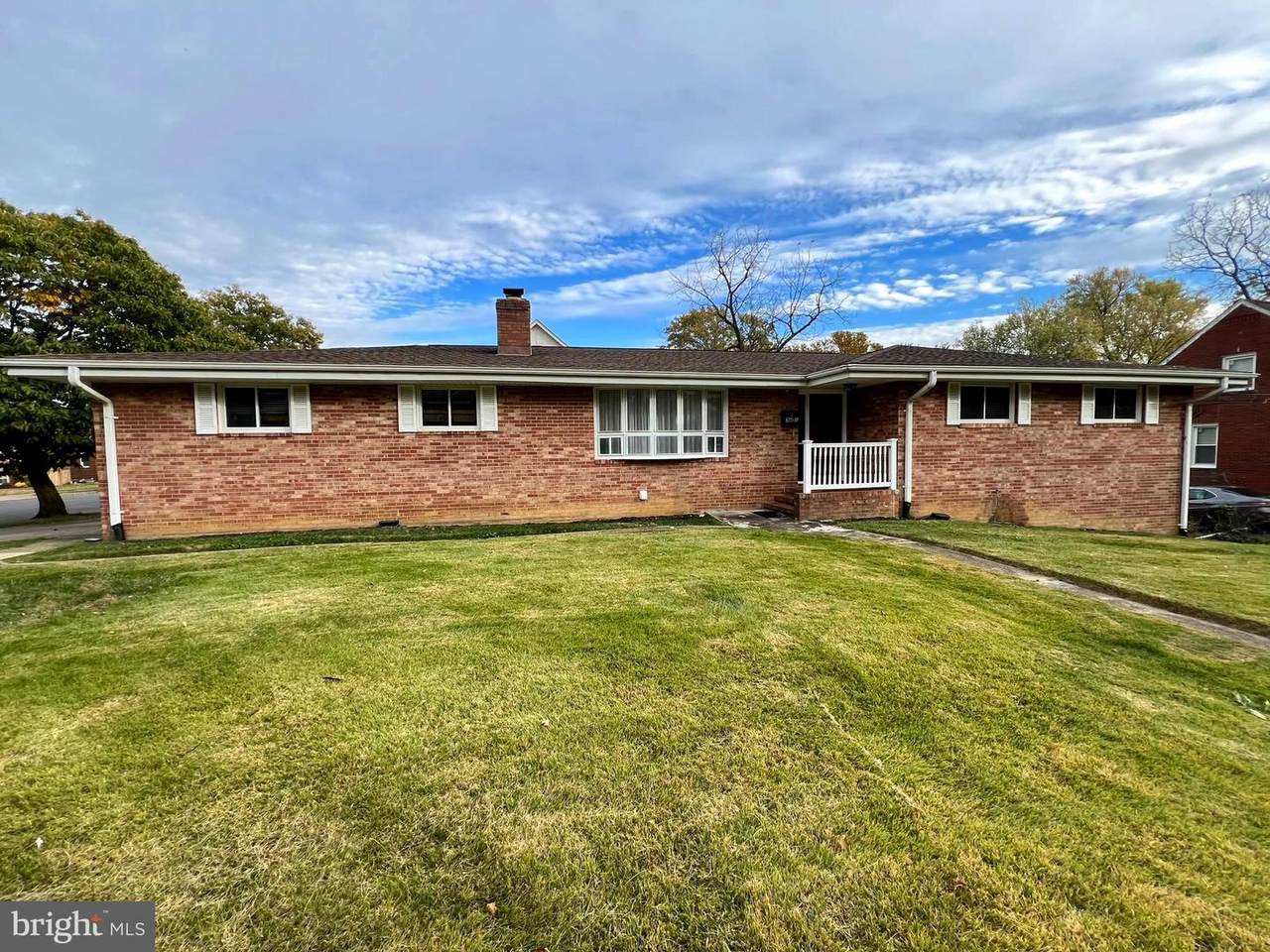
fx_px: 477
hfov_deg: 106.2
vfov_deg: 89.9
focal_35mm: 13
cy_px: 476
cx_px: 635
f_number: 1.8
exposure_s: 1/433
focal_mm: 1.57
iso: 32
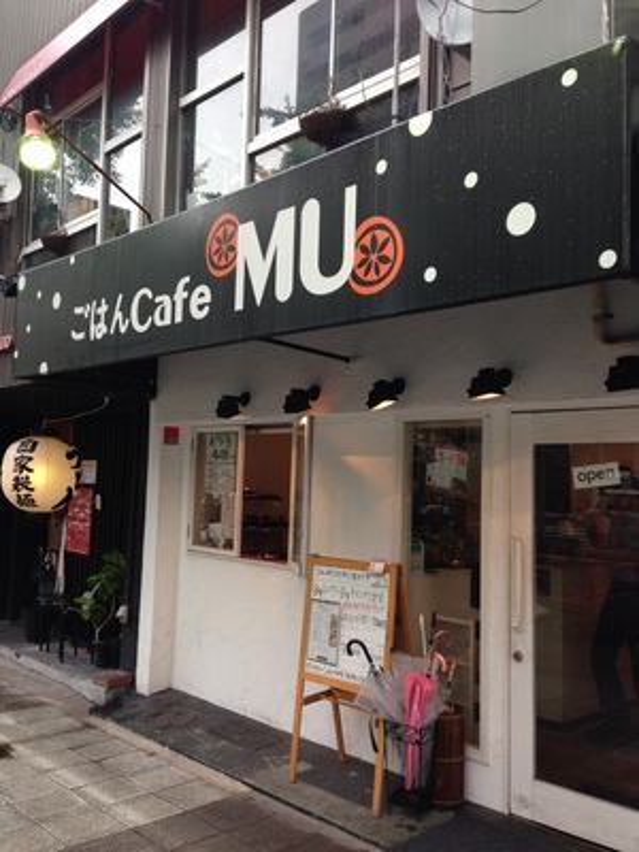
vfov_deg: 55.4
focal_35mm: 33
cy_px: 426
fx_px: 812
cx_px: 320
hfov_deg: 42.9
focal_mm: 4.12
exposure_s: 1/120
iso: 80
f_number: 2.4
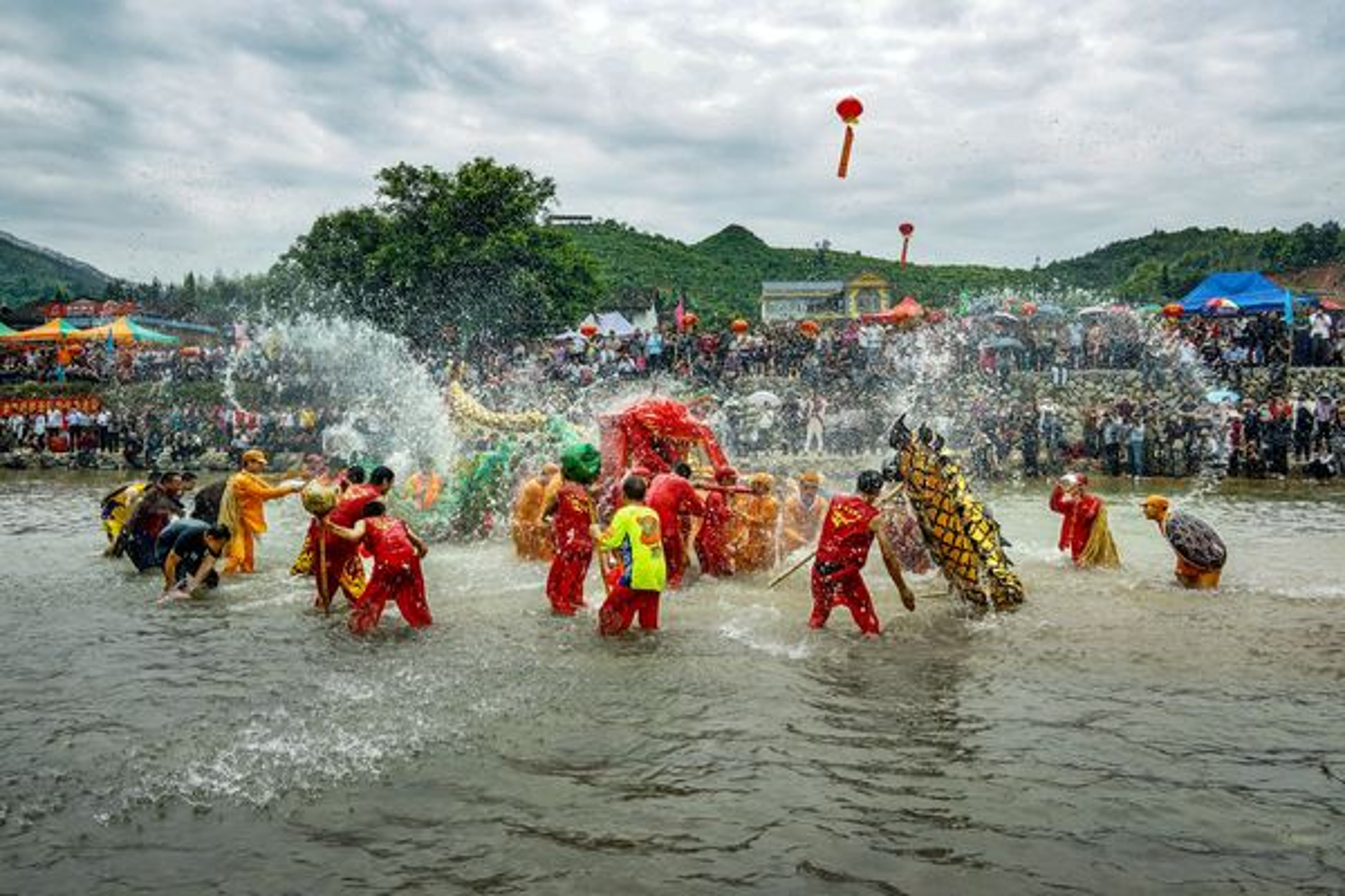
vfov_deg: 46.4
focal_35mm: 28
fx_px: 1046
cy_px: 448
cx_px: 672
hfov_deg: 65.5
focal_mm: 19
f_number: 10
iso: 200
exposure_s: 1/250
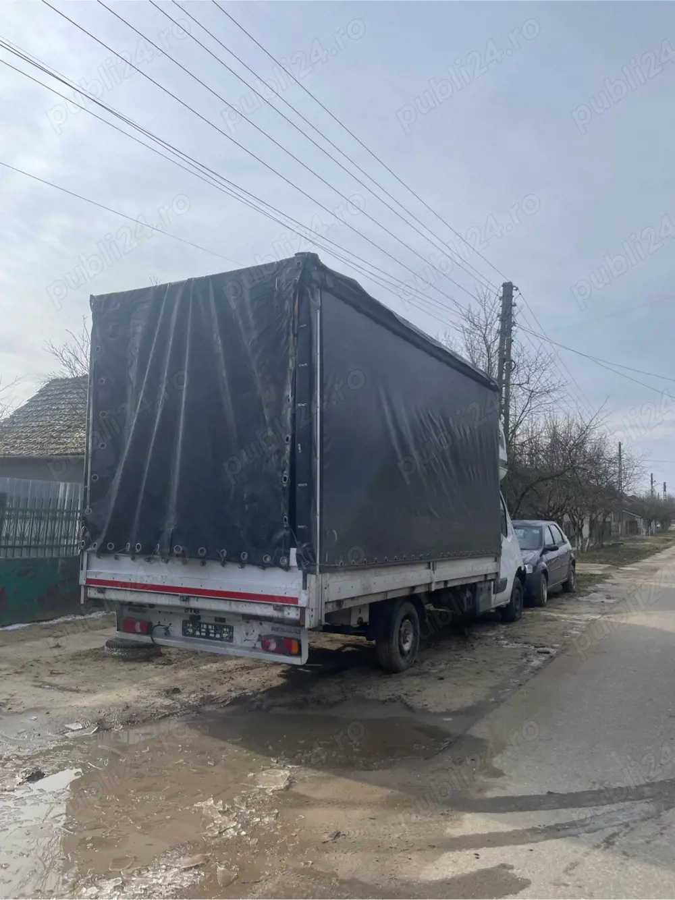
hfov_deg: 53.0
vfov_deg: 67.3
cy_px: 450
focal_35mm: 26
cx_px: 338
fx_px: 676
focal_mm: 4.2
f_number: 1.6
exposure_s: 1/4000
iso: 32
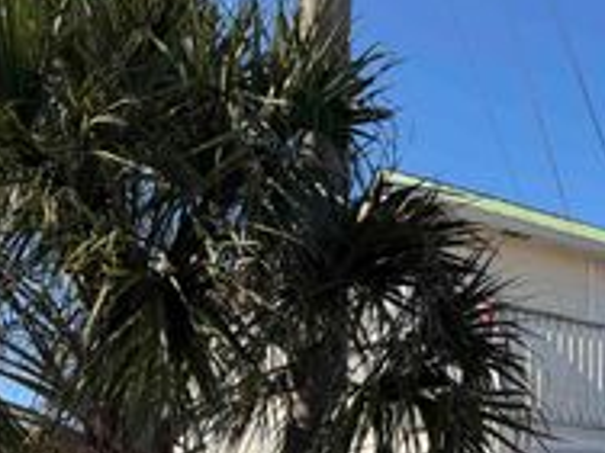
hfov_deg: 26.6
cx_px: 743
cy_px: 516
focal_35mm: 64
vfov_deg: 21.6
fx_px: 1119
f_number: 1.78
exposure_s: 1/3425
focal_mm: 6.76
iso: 80
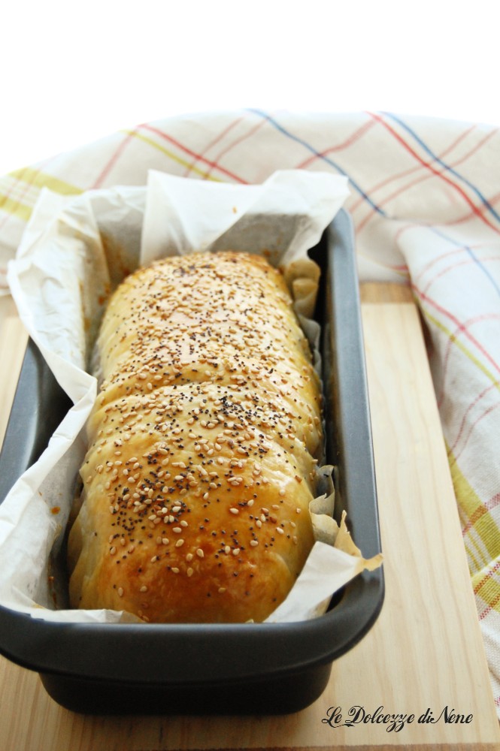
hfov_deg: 22.6
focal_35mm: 60
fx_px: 1252
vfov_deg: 33.4
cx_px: 250
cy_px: 376
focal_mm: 40
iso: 800
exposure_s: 1/40
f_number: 5
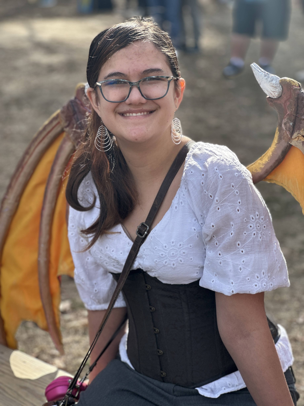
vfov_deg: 25.3
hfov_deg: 19.1
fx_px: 902
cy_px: 203
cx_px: 152
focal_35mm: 77
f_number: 2.8
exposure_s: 1/159
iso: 25
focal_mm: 9
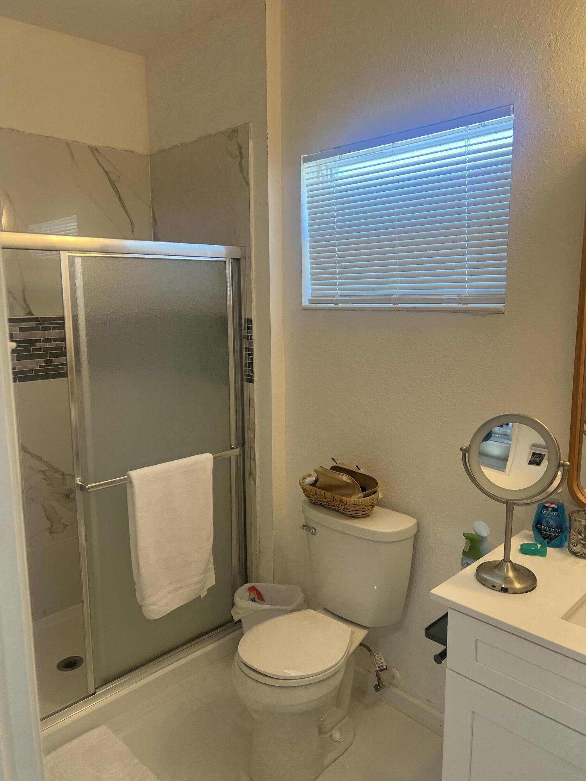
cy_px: 390
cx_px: 293
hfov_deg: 53.1
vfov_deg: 67.3
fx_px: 587
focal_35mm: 26
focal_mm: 5.7
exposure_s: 1/120
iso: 80
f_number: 1.5
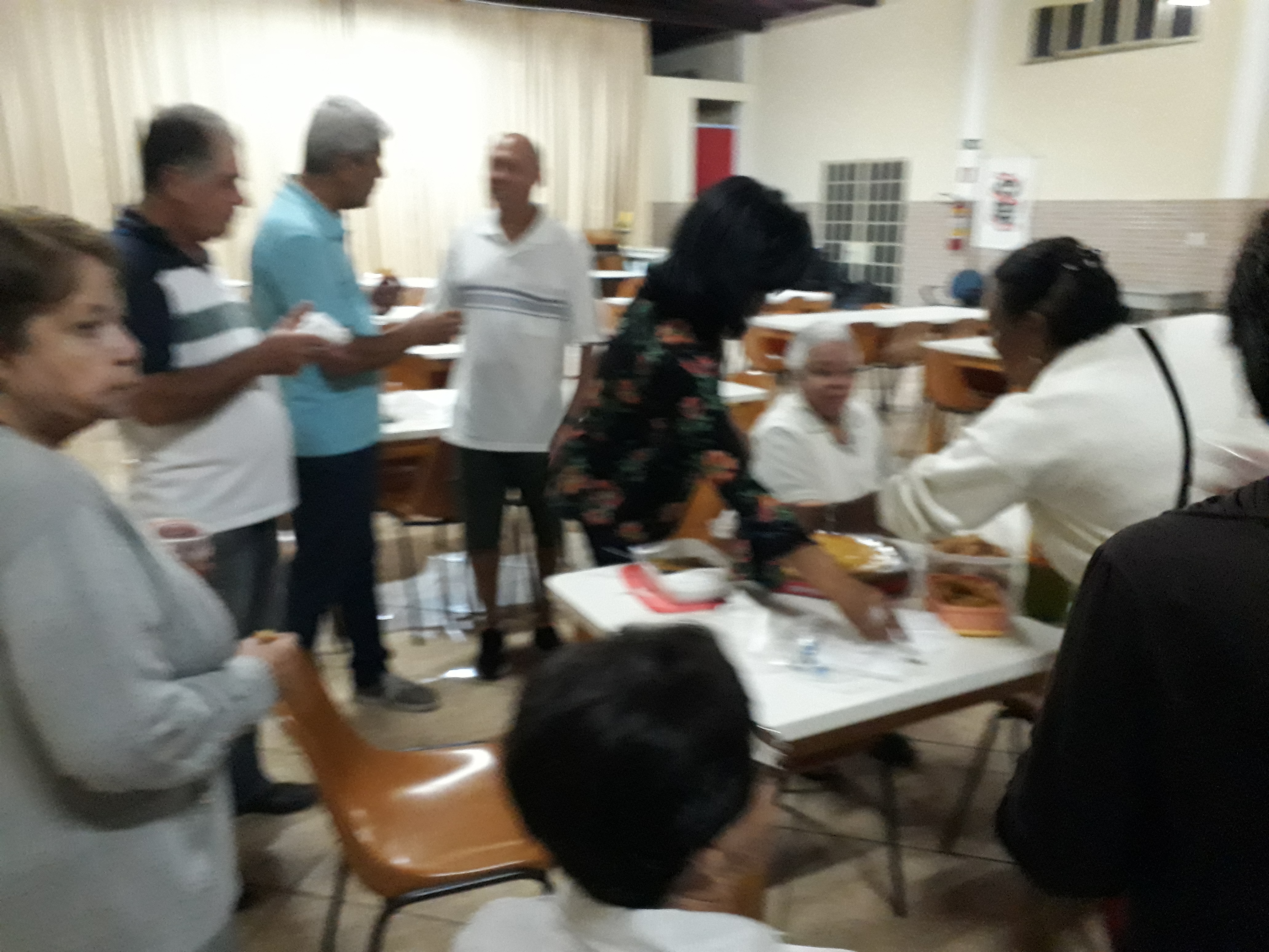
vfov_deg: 51.4
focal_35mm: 27
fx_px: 990
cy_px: 476
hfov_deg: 65.3
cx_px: 634
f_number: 1.9
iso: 800
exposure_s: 1/15
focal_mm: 3.6
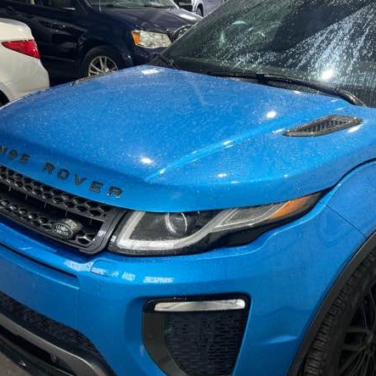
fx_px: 590
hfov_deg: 35.0
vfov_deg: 35.4
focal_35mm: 48
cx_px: 248
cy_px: 194
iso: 80
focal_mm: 5.7
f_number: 1.5
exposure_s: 1/60
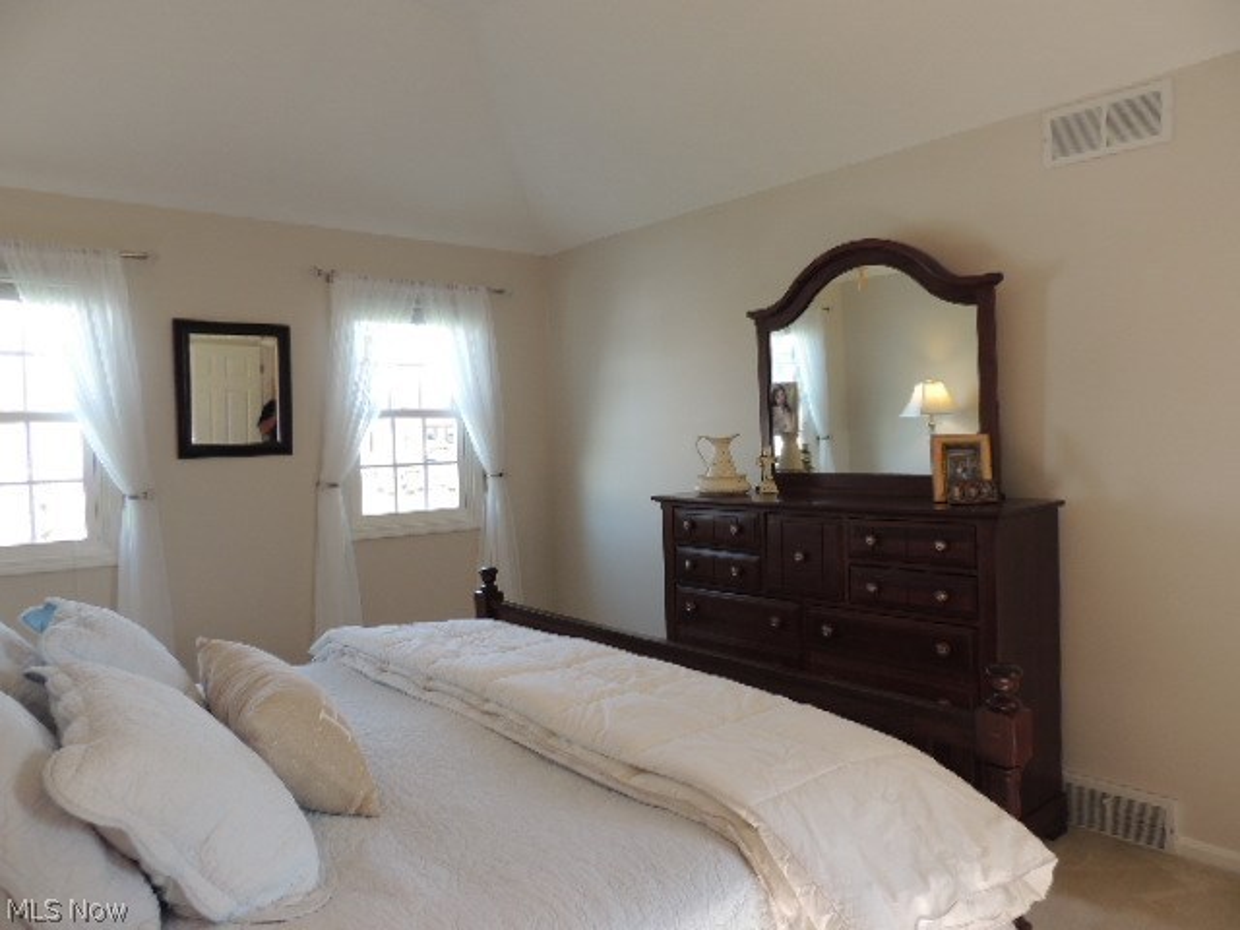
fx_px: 860
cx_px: 620
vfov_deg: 56.8
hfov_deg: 71.6
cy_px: 465
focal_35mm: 24
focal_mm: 4.3
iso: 100
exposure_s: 1/30
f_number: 3
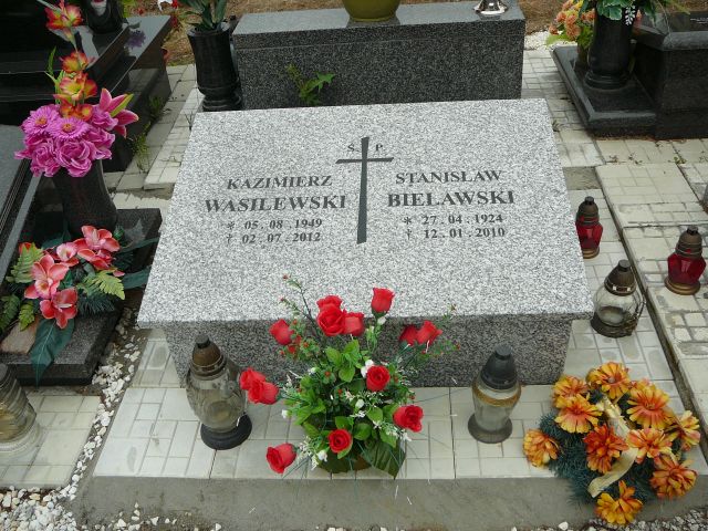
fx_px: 716
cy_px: 266
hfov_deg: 52.6
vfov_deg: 40.7
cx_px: 354
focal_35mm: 35
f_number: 2.8
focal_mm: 5.2
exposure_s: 1/100
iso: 80
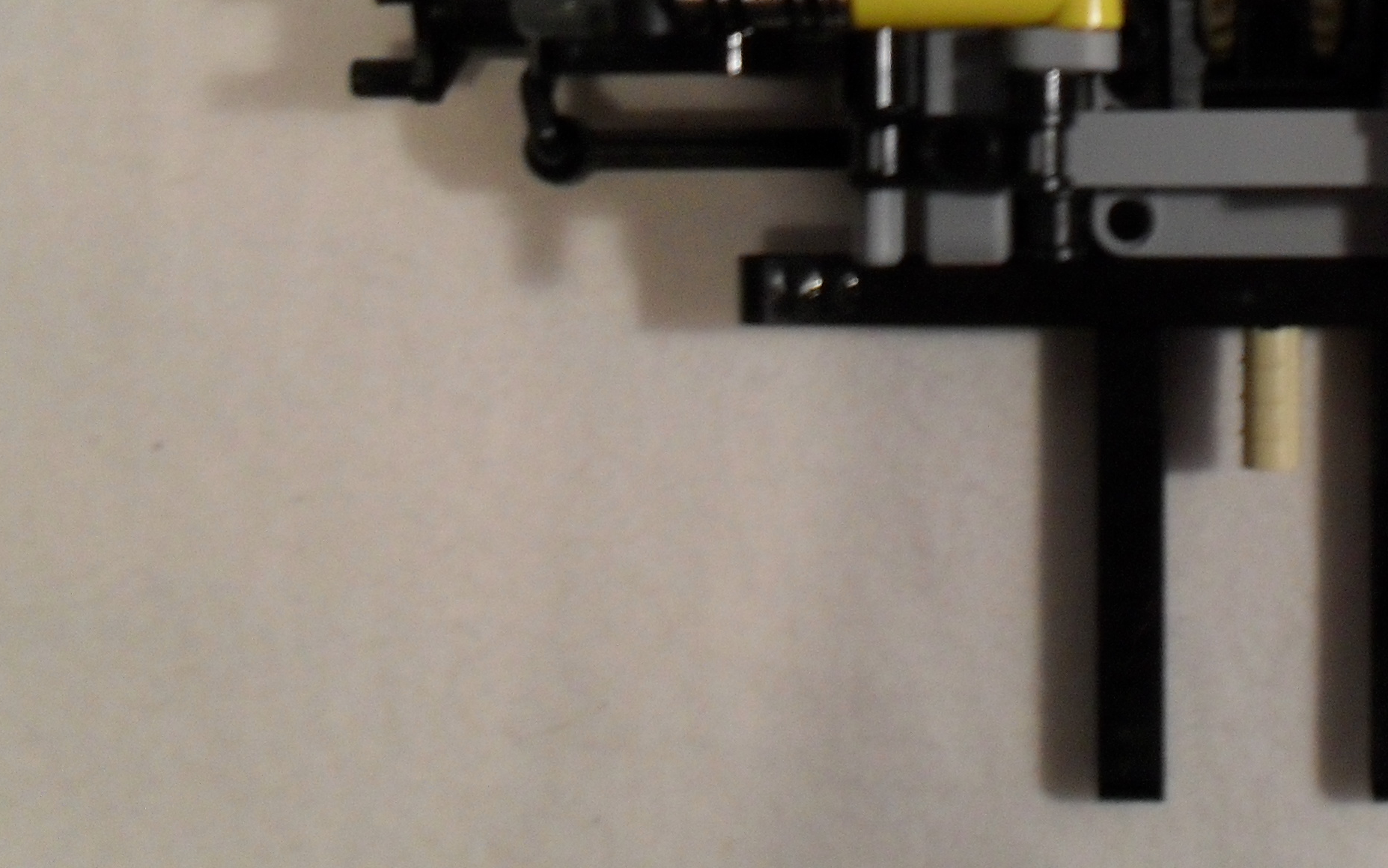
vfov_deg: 17.6
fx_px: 2762
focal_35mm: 73
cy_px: 83
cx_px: 1215
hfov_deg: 27.3
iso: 200
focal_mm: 6.3
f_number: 3.2
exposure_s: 1/30
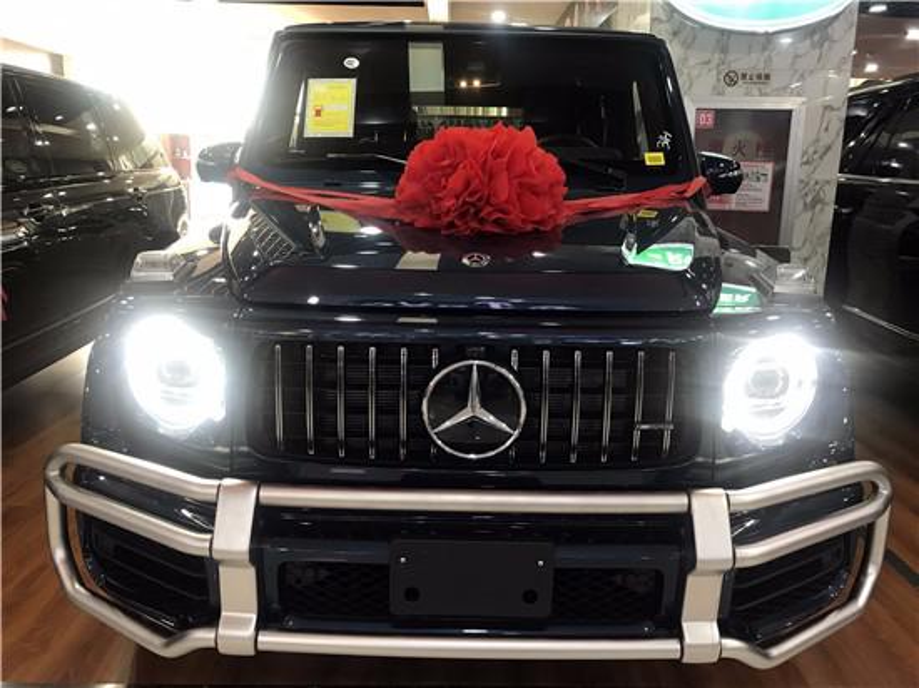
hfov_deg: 63.5
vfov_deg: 49.7
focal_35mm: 28
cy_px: 344
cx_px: 460
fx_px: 743
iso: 40
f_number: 1.8
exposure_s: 1/16
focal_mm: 3.99
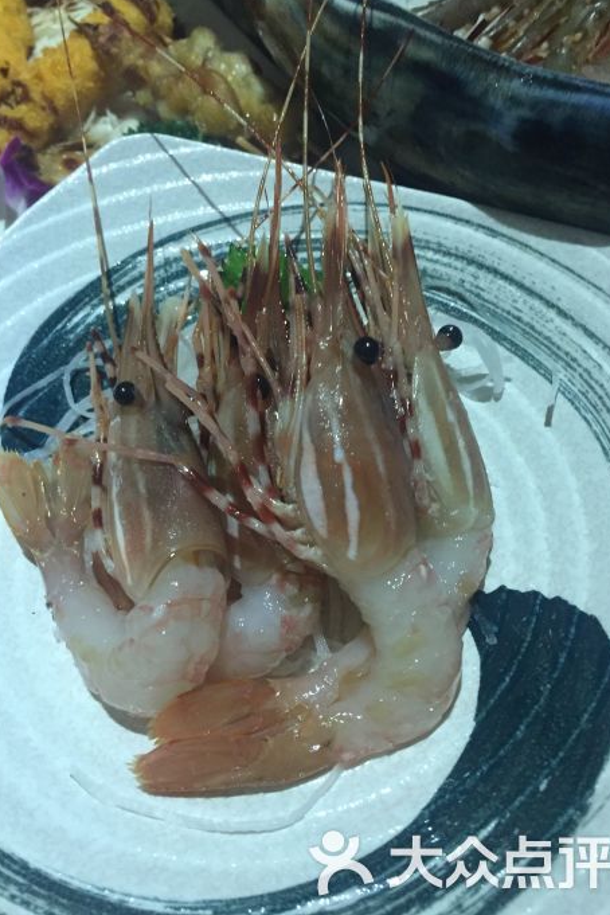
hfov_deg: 42.3
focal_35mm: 31
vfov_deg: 60.3
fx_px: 788
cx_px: 294
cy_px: 462
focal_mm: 4.15
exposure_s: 1/17
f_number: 2.2
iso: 250
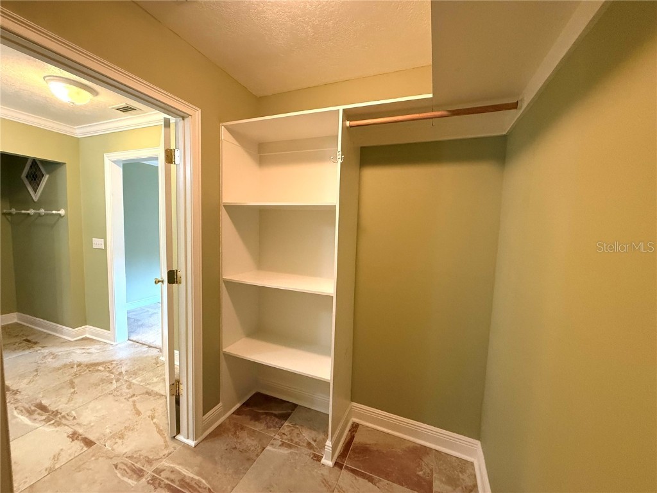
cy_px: 246
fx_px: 266
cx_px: 328
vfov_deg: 85.7
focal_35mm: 14
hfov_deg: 102.1
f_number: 2.2
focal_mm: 2.22
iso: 500
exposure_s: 1/60
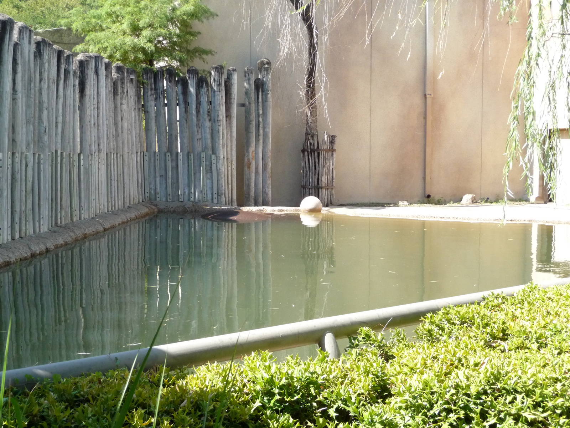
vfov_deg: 26.6
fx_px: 906
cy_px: 214
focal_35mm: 55
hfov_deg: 34.9
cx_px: 285
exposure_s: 1/500
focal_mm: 9.3
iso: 320
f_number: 4.3
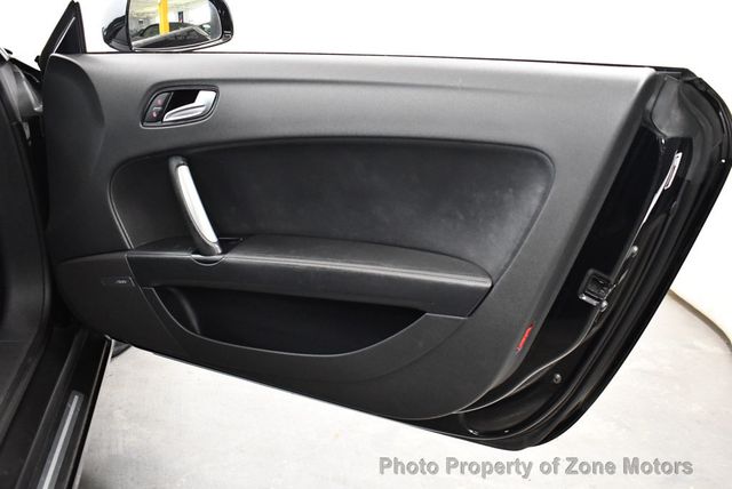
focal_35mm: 36
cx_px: 366
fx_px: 733
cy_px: 244
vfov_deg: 36.9
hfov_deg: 53.1
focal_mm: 18
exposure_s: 1/60
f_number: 3.5
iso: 3200
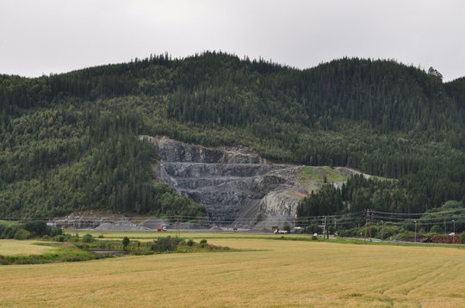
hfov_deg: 24.7
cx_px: 232
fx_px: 1064
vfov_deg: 16.5
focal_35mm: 82
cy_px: 154
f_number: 9
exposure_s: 1/200
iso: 200
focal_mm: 55
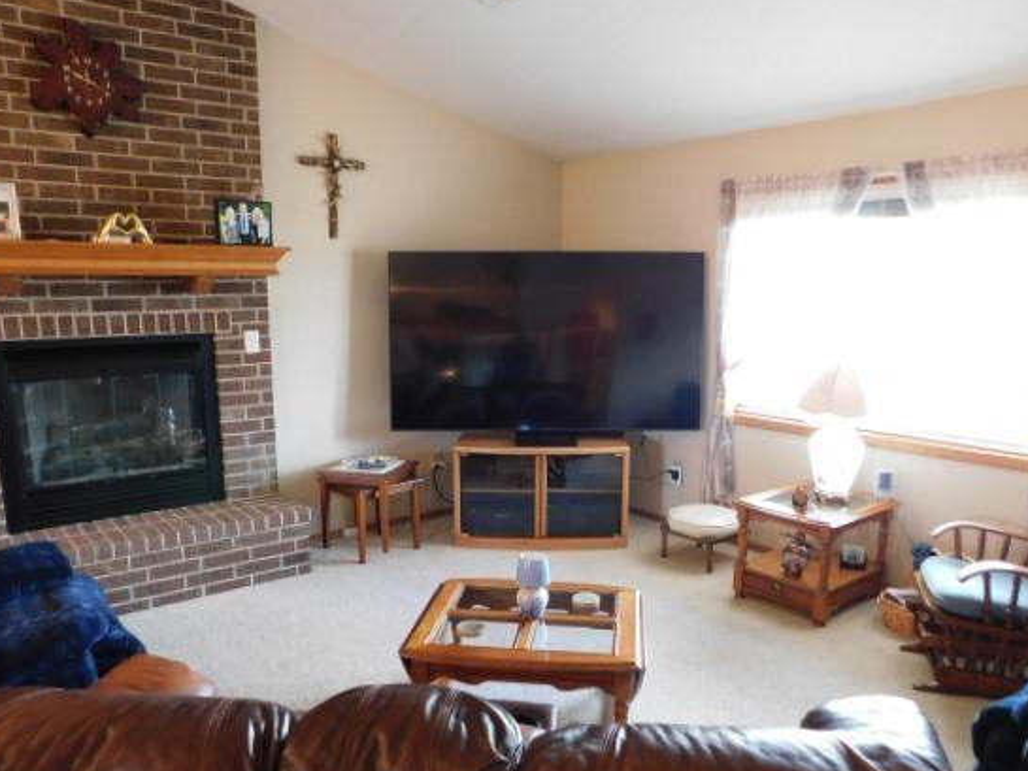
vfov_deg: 51.3
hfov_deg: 65.3
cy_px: 430
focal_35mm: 27
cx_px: 521
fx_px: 802
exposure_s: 1/10
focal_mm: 4
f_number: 3
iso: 400
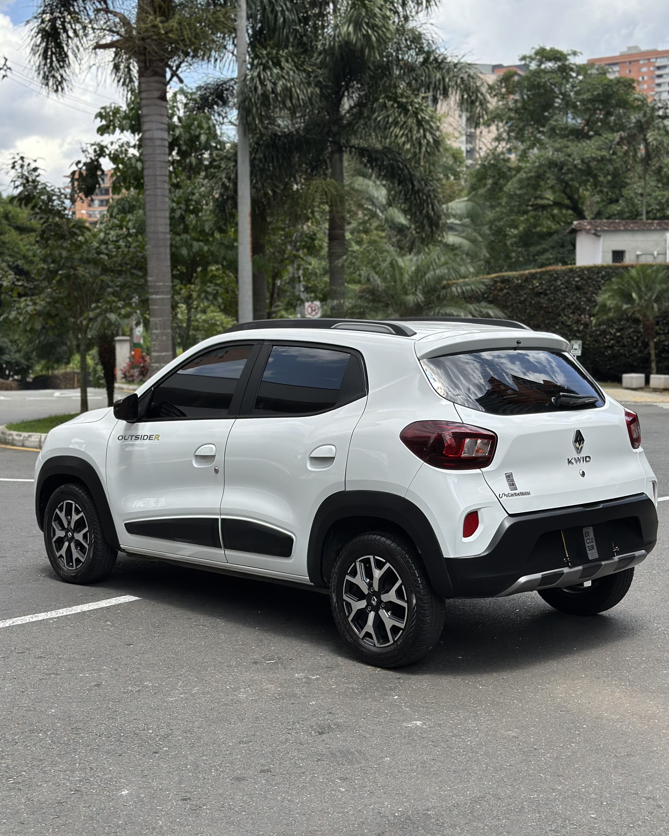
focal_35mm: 51
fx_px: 1262
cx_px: 335
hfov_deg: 29.7
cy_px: 423
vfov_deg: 36.7
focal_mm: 6.86
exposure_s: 1/2597
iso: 100
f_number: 1.78
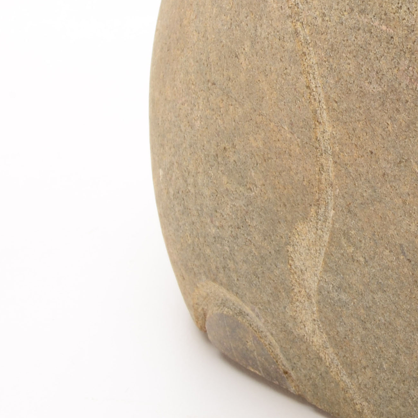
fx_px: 2030
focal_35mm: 149
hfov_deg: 11.6
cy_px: -4
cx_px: 474
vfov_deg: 11.6
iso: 100
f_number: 18
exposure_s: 1/160
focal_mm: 31
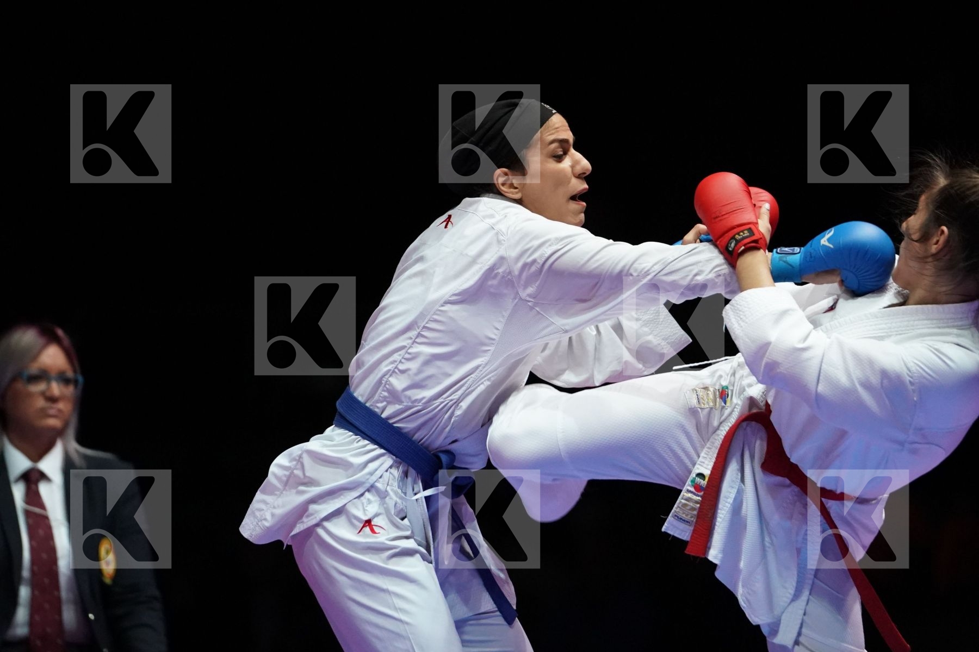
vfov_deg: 4.7
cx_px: 490
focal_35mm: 295
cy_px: 326
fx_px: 8022
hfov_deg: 7.0
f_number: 2.8
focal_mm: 197
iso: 4000
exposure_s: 1/1000
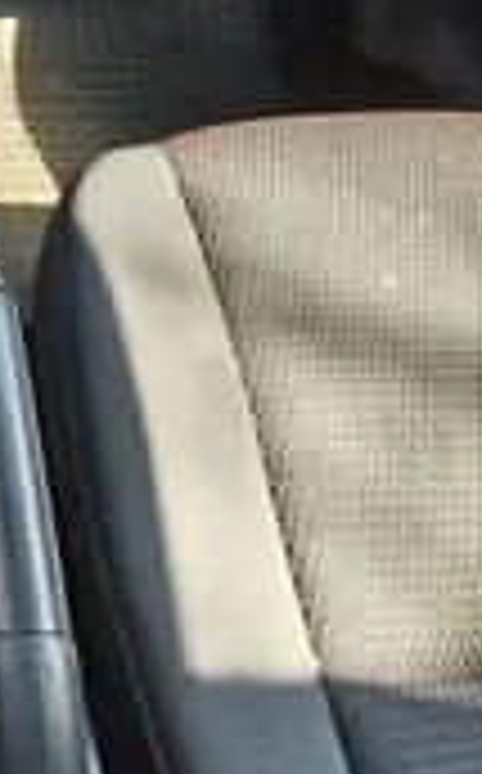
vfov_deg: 47.8
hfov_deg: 27.2
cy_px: 88
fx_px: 780
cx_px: -185
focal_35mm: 37
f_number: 2.2
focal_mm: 1.65
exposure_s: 1/100
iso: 400
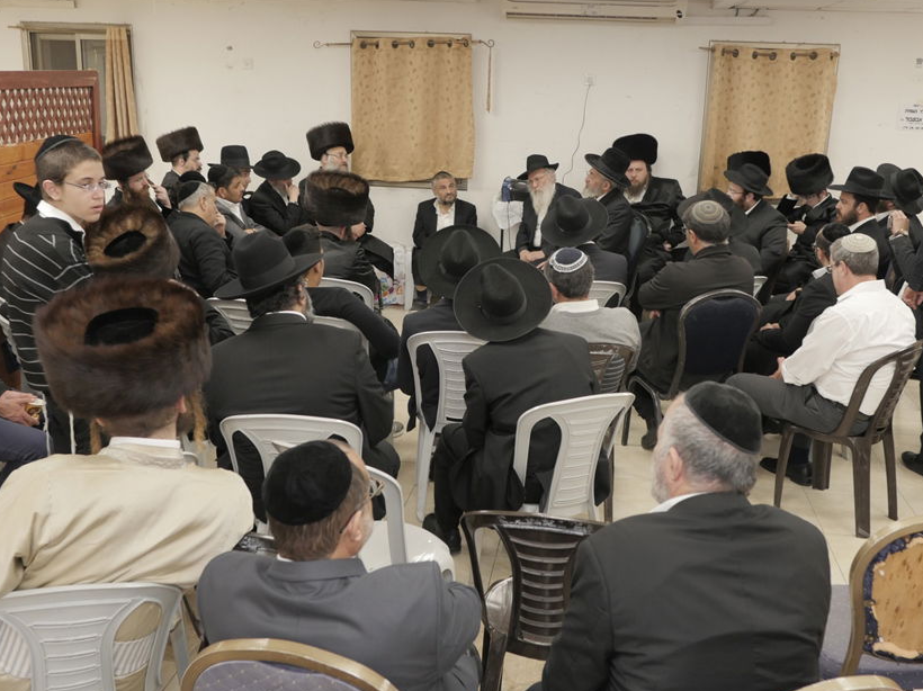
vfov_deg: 39.6
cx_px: 495
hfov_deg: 51.3
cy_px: 338
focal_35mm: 36
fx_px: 959
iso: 800
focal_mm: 16
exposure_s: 1/125
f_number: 3.2
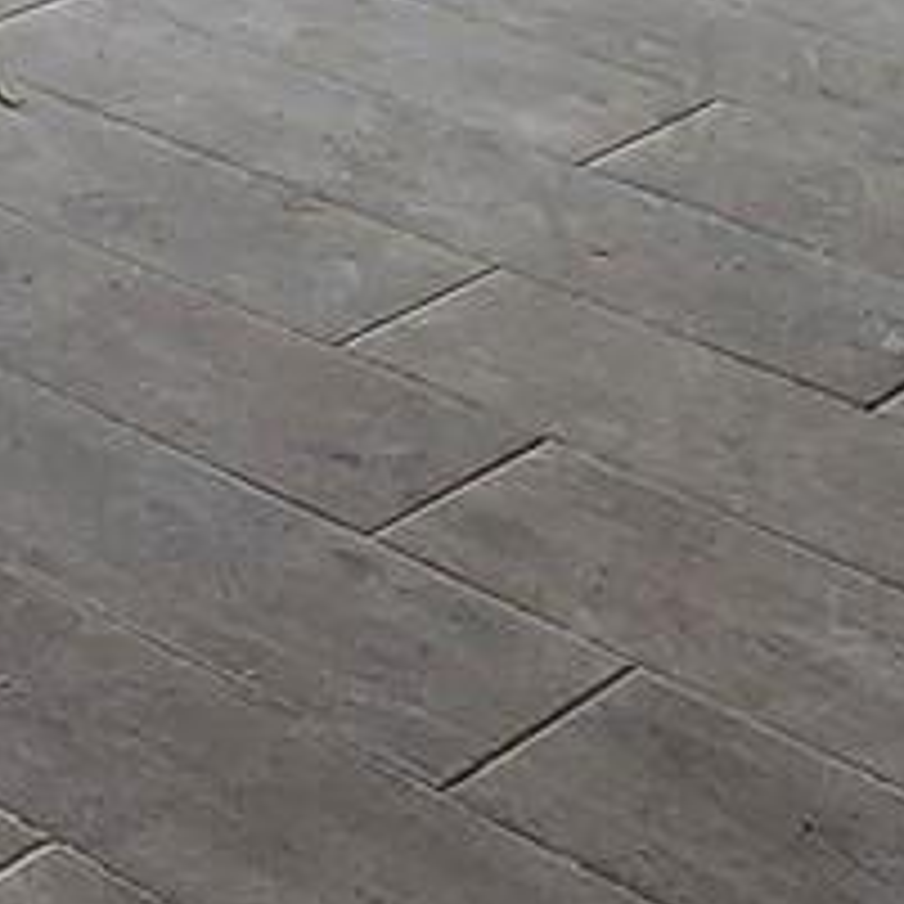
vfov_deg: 13.2
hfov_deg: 14.1
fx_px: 3457
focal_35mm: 117
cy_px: -805
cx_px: -364
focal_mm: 2.2
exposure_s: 1/60
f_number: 2.2
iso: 64
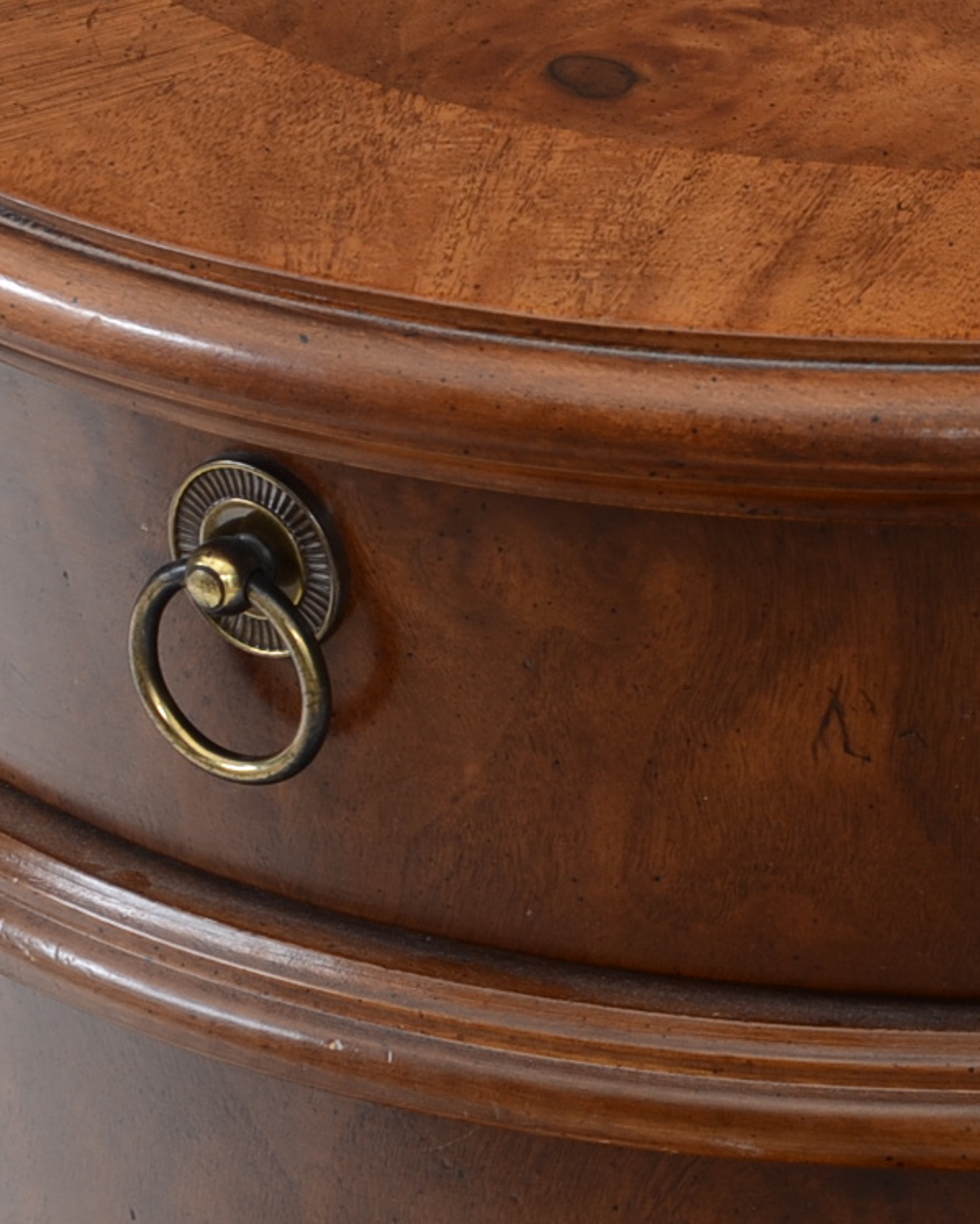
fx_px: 12595
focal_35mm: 348
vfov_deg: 5.6
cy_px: 431
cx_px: 1347
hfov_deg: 4.4
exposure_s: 1/100
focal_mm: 75
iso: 200
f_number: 6.3
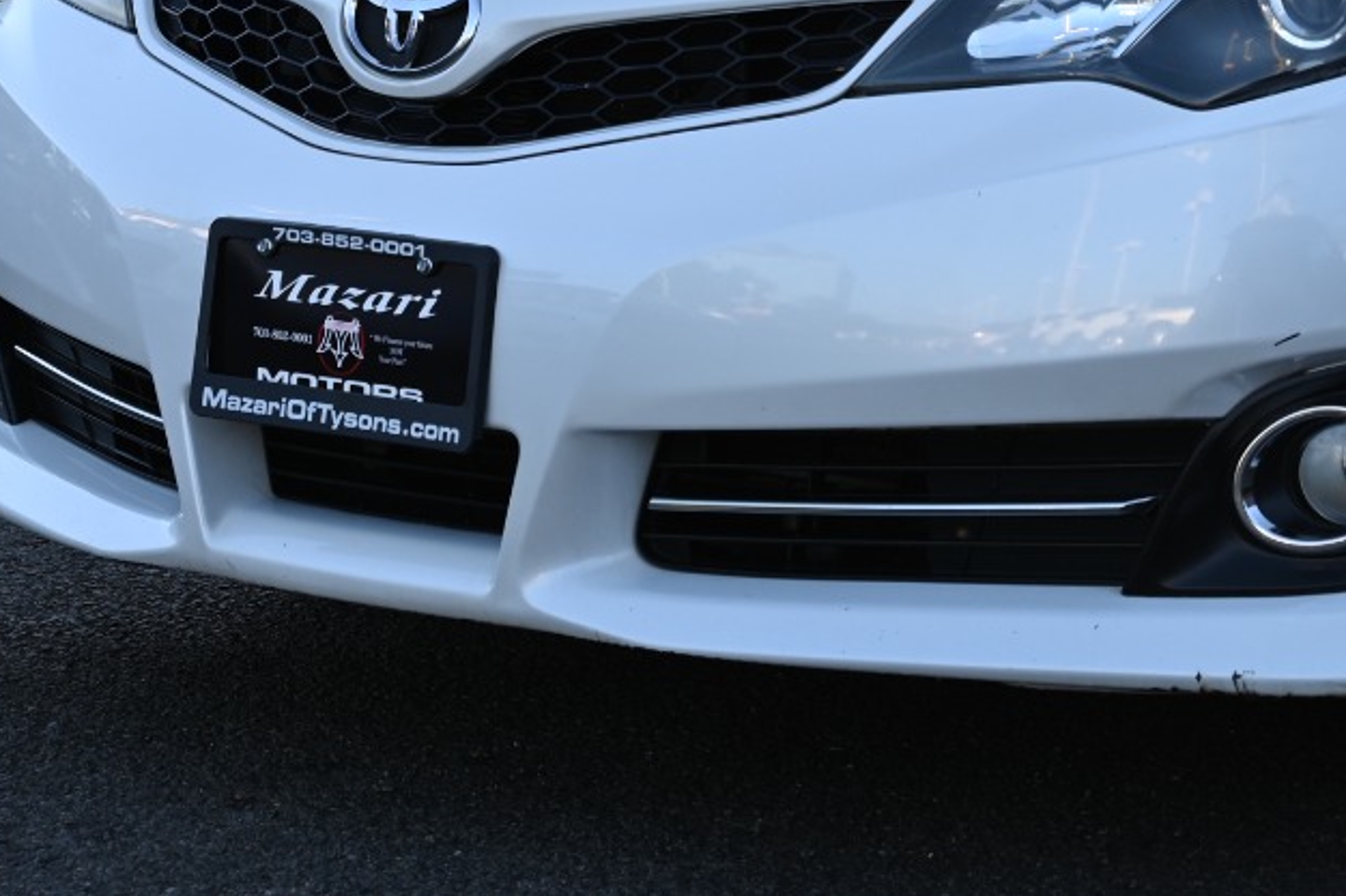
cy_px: -15
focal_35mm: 140
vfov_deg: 9.7
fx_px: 5233
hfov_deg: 14.2
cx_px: 1578
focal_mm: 54
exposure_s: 1/250
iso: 200
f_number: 5.6
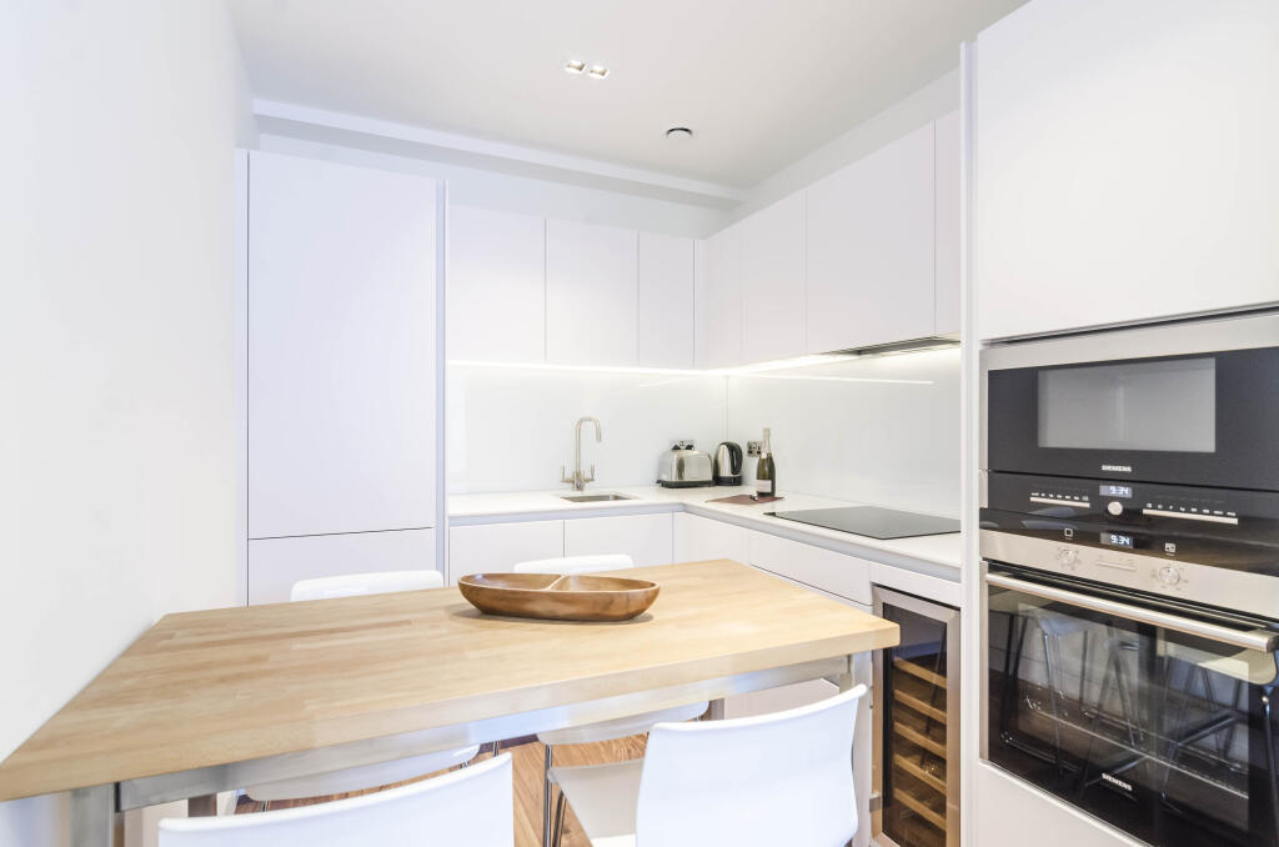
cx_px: 640
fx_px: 612
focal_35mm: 17
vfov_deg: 69.4
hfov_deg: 92.6
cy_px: 424
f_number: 8
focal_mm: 11.5
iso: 640
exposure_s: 1/8
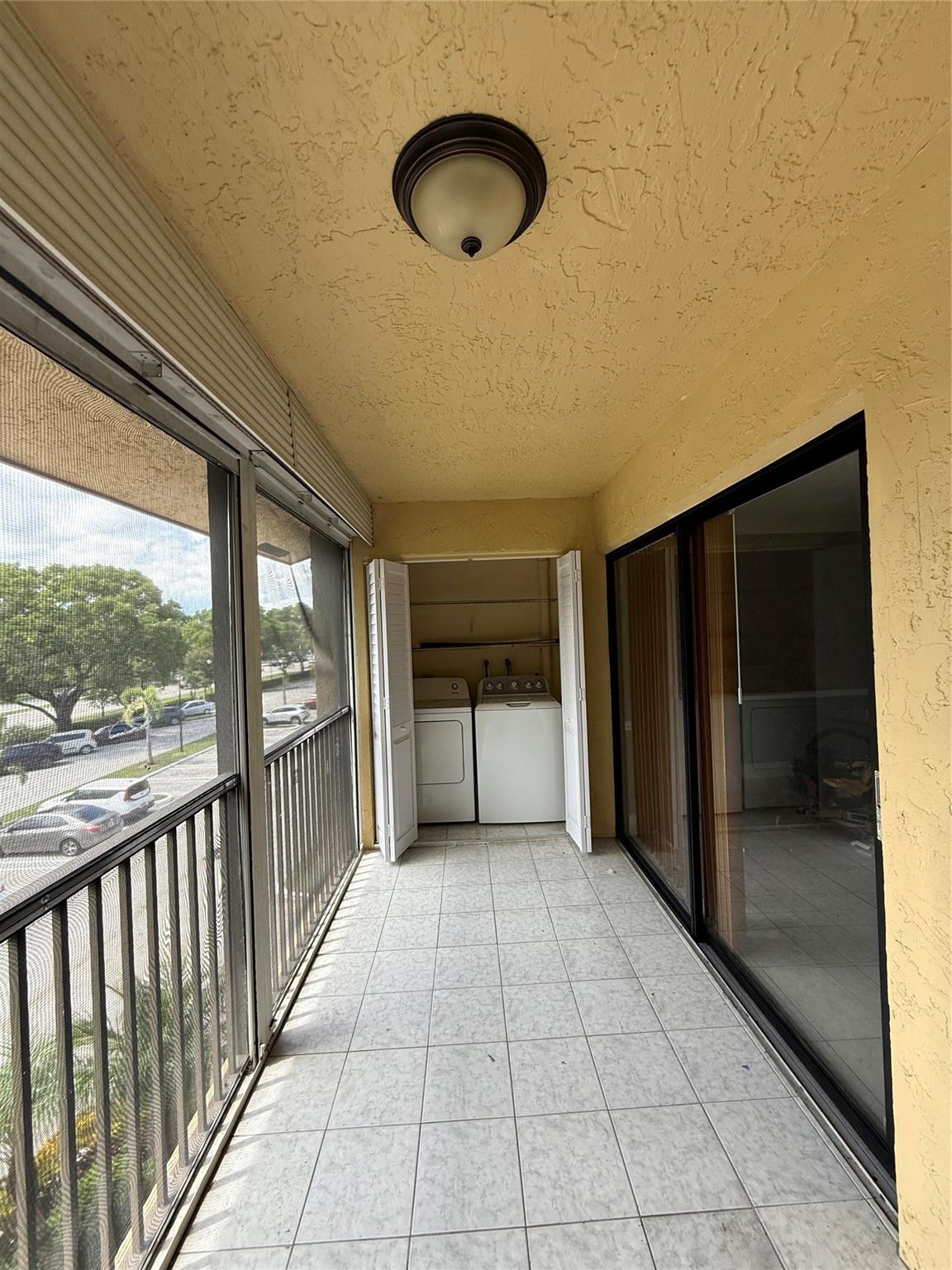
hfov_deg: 85.7
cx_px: 476
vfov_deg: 102.1
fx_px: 513
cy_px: 635
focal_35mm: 14
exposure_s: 1/99
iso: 100
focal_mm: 2.22
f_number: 2.2
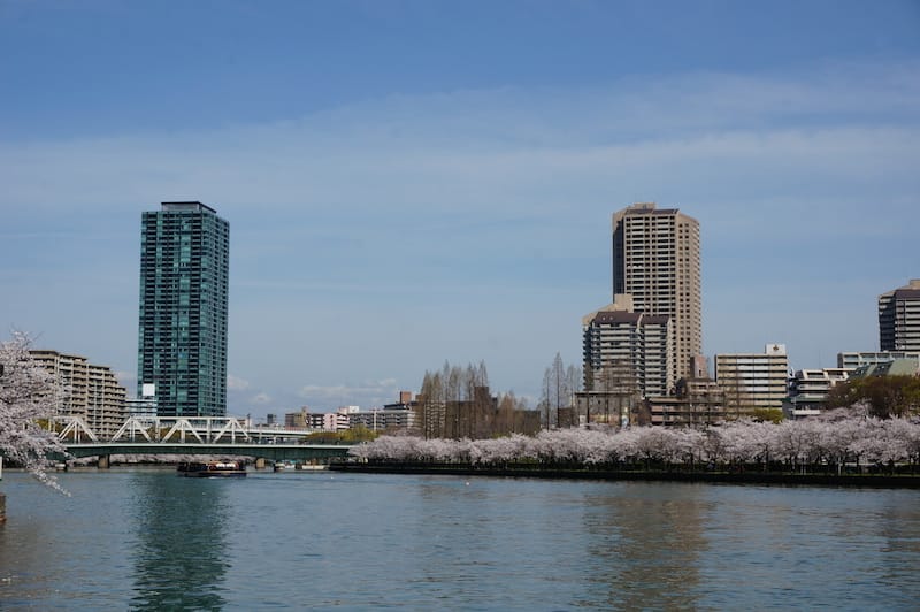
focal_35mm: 58
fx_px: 1494
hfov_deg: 34.2
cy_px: 306
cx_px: 460
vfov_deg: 23.1
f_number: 13
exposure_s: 1/200
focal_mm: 39
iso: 100
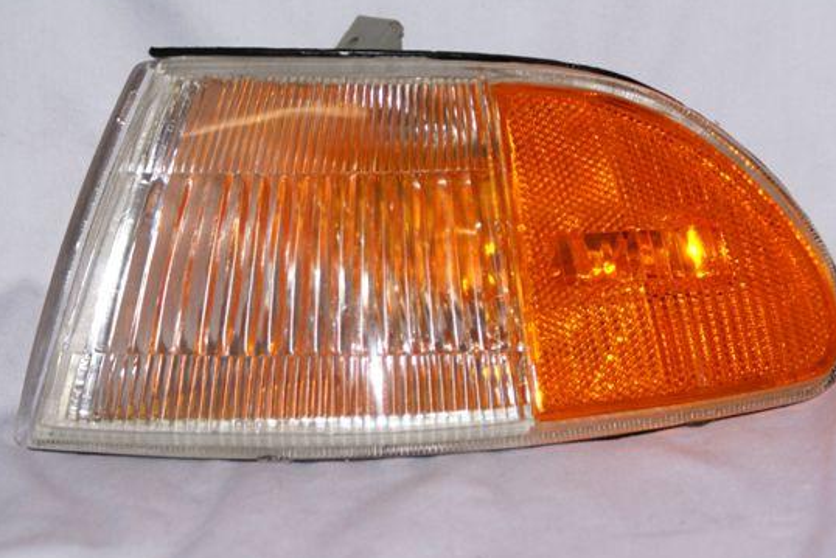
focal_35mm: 125
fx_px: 2903
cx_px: 466
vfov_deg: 11.0
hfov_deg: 16.4
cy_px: 240
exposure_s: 1/125
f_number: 5.6
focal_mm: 70
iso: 400
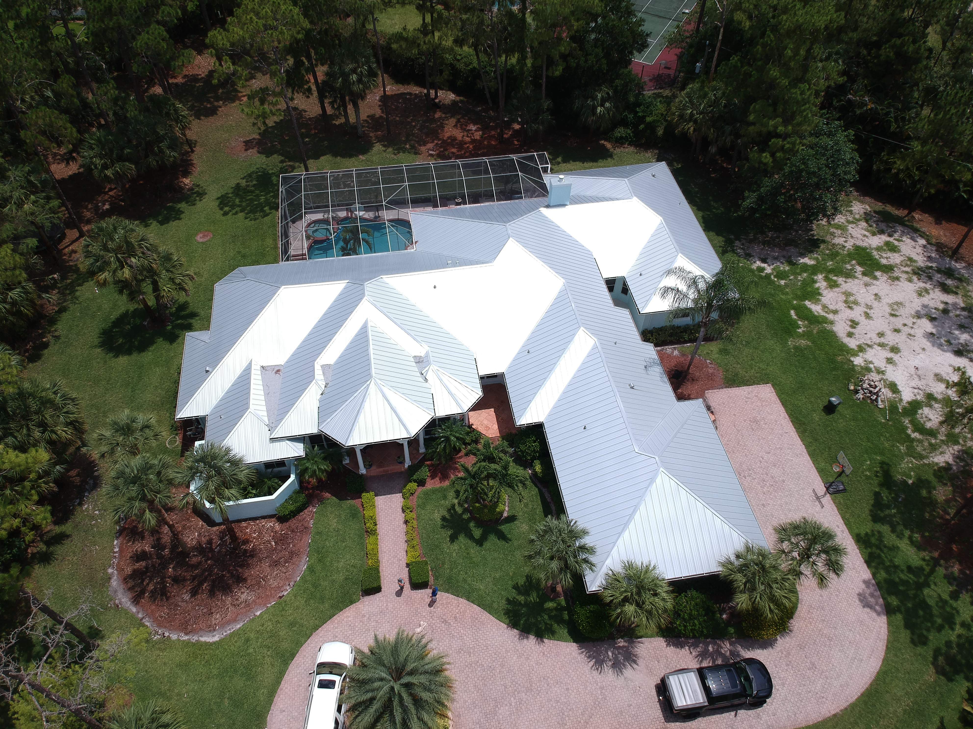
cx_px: 486
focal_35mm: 25
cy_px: 364
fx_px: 703
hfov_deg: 69.4
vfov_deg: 54.9
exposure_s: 1/2000
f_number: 2.6
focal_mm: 4.49
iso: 100
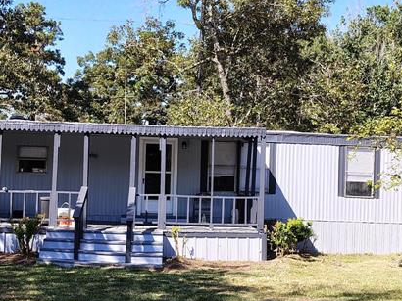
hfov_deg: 32.2
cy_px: 170
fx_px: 696
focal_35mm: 60
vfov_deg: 24.4
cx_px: 219
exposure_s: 1/679
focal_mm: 5.56
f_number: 1.8
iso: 100
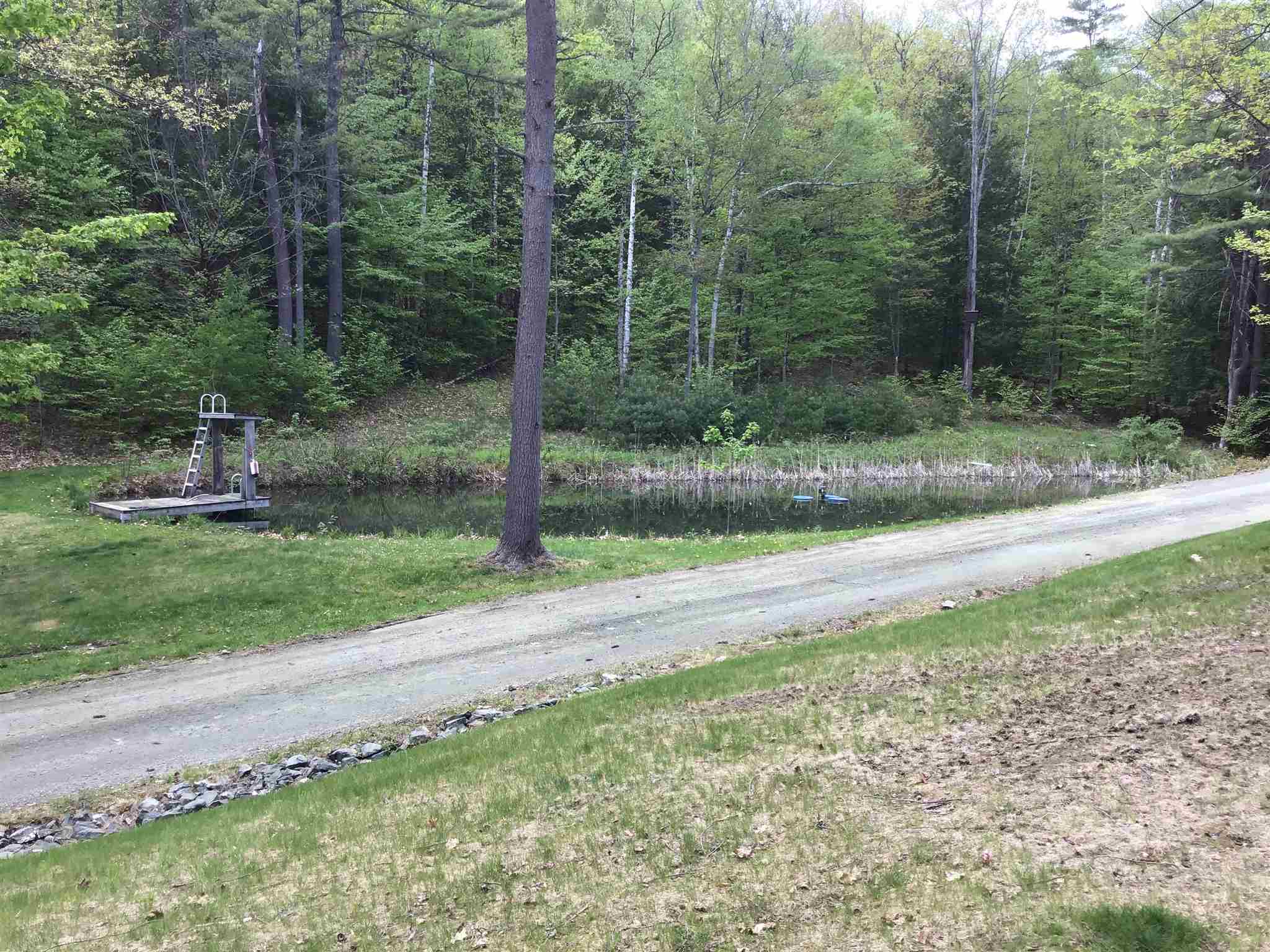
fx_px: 1137
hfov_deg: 58.4
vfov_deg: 45.4
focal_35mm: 31
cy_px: 476
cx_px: 635
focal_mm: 3.3
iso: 25
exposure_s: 1/245
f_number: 2.4
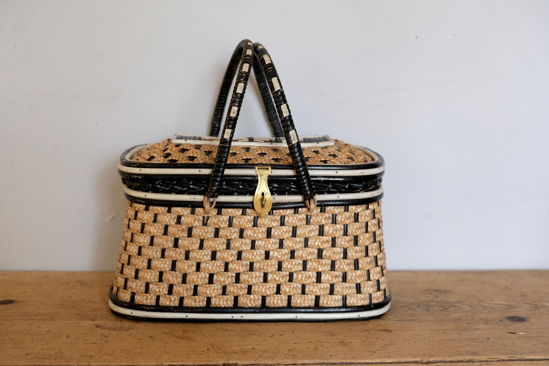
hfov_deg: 43.6
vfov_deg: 29.9
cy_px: 183
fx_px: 686
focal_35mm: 45
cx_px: 274
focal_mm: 30.2
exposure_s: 1/60
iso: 800
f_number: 3.6
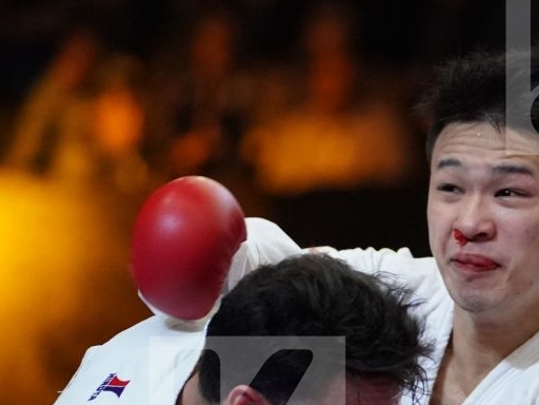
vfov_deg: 2.9
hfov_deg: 3.8
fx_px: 8112
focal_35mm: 521
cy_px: 432
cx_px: 604
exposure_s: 1/1000
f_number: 2.8
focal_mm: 154
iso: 5000
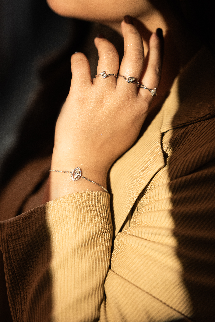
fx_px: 762
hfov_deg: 16.1
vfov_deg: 23.9
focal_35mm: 85
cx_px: 108
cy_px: 161
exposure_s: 1/200
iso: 2000
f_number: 2.5
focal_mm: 85
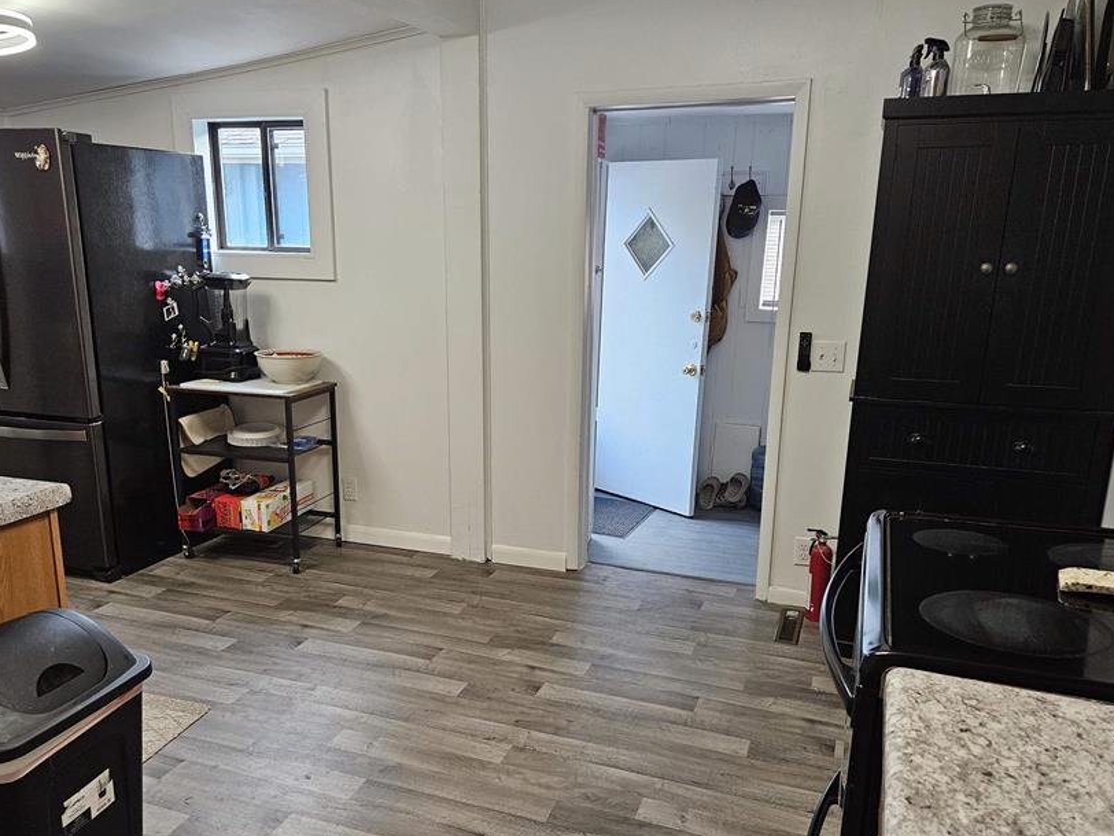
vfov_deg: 48.0
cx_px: 519
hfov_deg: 61.6
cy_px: 490
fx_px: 933
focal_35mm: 29
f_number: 1.8
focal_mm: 5.4
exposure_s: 1/120
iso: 500
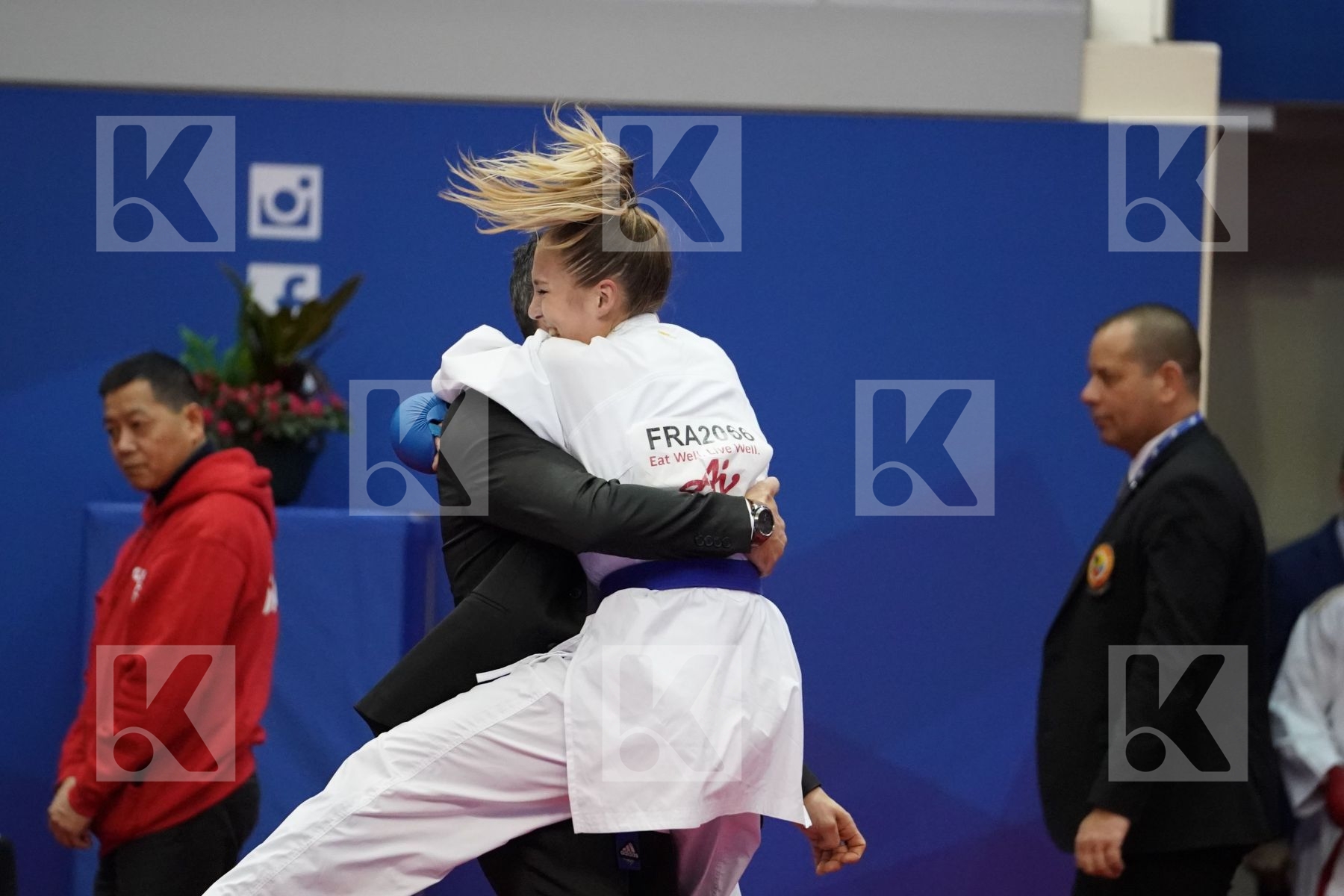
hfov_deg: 6.9
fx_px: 11199
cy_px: 448
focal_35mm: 300
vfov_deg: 4.6
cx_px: 672
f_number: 2.8
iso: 5000
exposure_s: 1/1000
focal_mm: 200
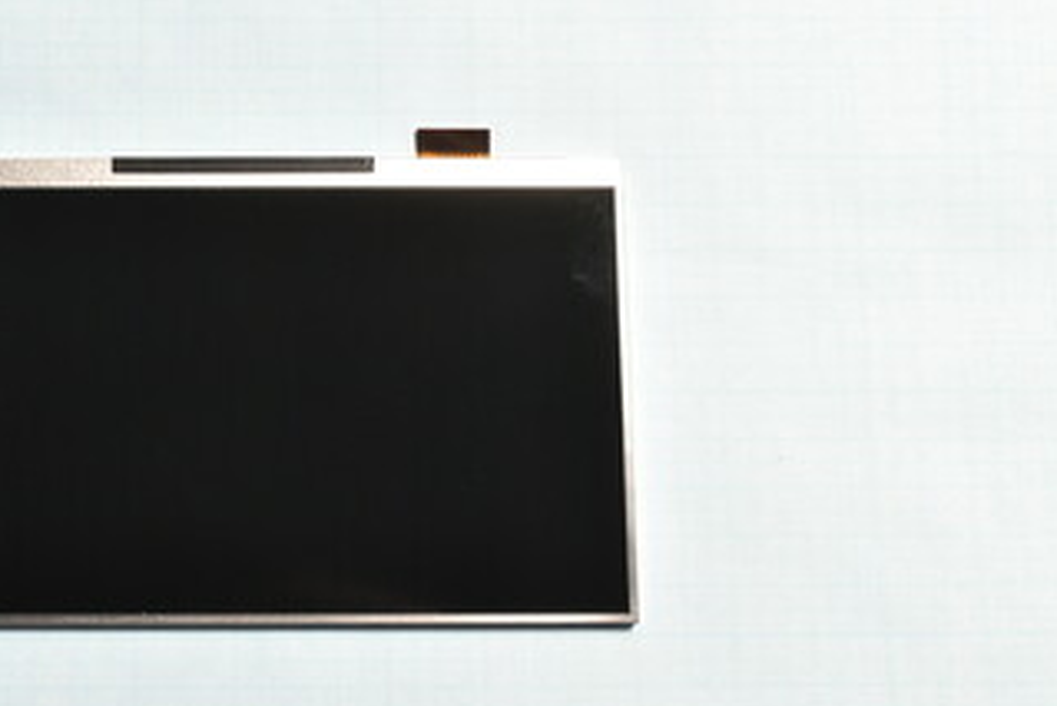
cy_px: 328
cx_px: 282
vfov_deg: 18.7
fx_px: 2138
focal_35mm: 73
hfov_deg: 27.4
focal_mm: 31
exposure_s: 1/200
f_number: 11
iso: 800
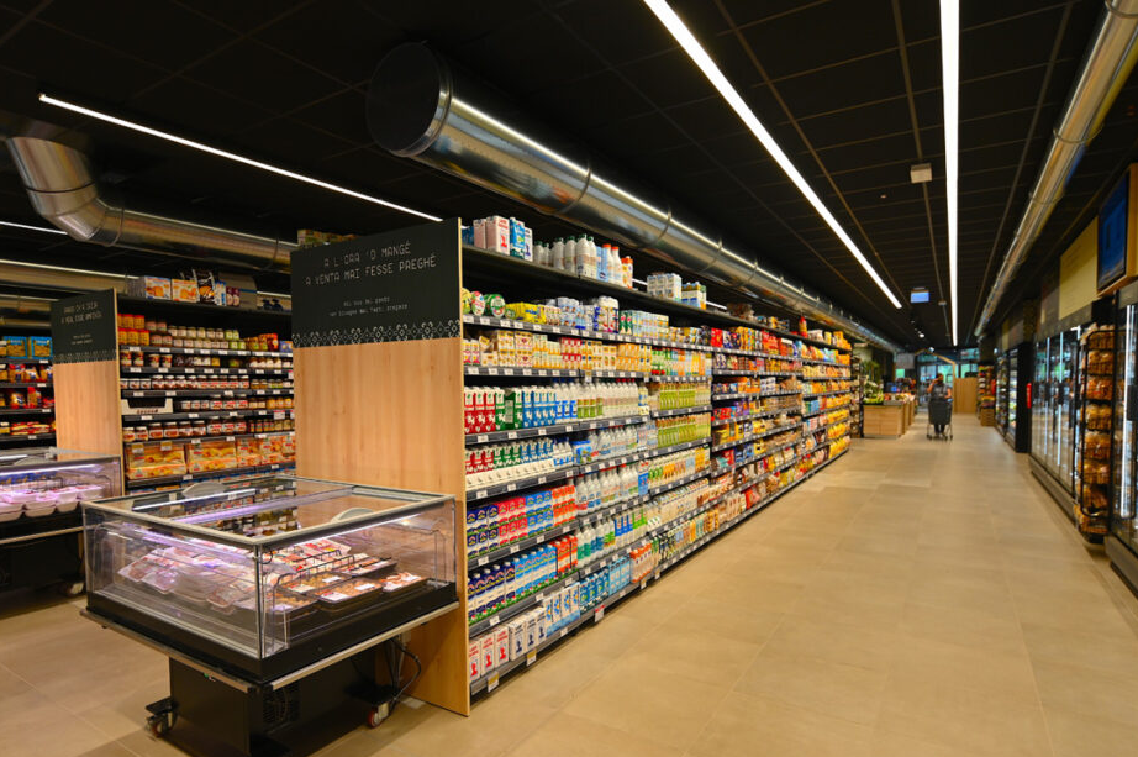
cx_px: 530
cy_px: 411
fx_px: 632
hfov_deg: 83.9
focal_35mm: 20
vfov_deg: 61.7
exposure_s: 1/50
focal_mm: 18
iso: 200
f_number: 5
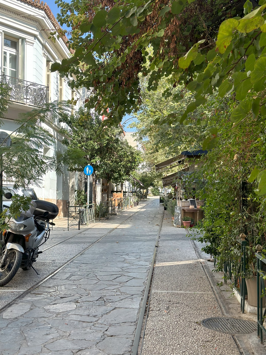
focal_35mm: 48
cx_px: 133
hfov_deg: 30.3
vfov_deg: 39.7
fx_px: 492
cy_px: 178
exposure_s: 1/1395
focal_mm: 6.86
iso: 80
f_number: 1.78
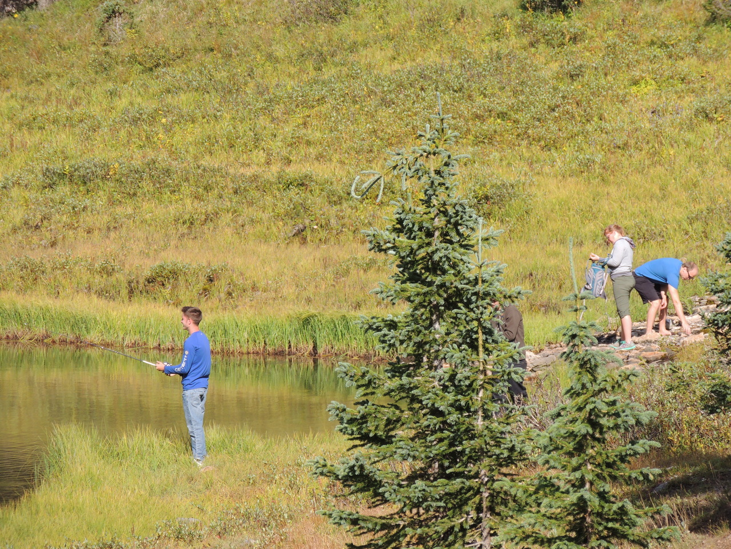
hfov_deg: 4.6
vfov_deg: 3.4
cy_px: 274
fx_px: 9186
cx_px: 366
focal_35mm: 435
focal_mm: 77.5
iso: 100
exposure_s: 1/400
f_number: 4.9
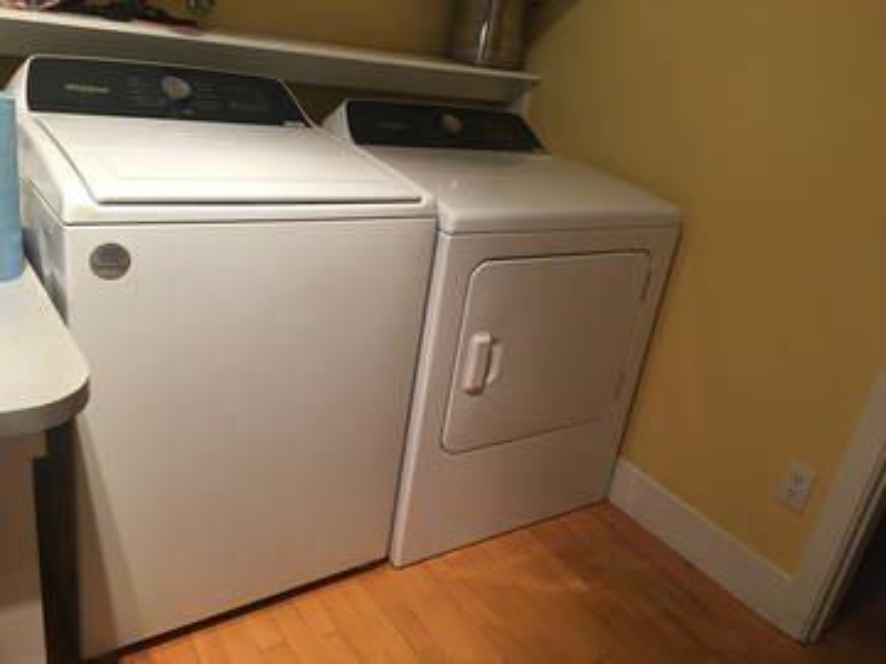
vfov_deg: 48.2
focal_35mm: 29
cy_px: 332
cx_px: 443
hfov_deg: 61.7
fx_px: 742
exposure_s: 1/15
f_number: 2.2
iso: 50
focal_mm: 4.15
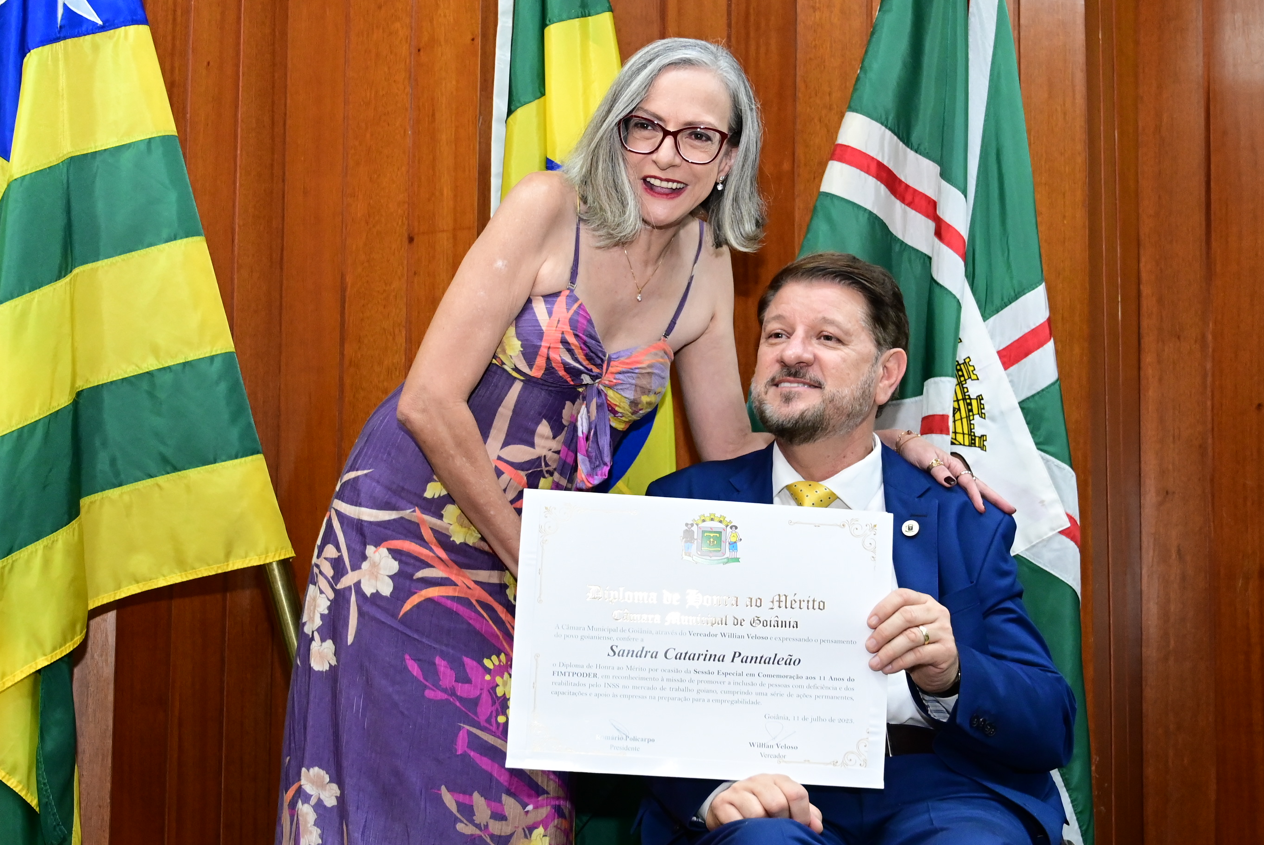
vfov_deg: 24.2
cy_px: 423
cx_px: 637
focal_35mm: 56
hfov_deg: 35.6
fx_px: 1968
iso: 3200
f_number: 4
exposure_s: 1/125
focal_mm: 35
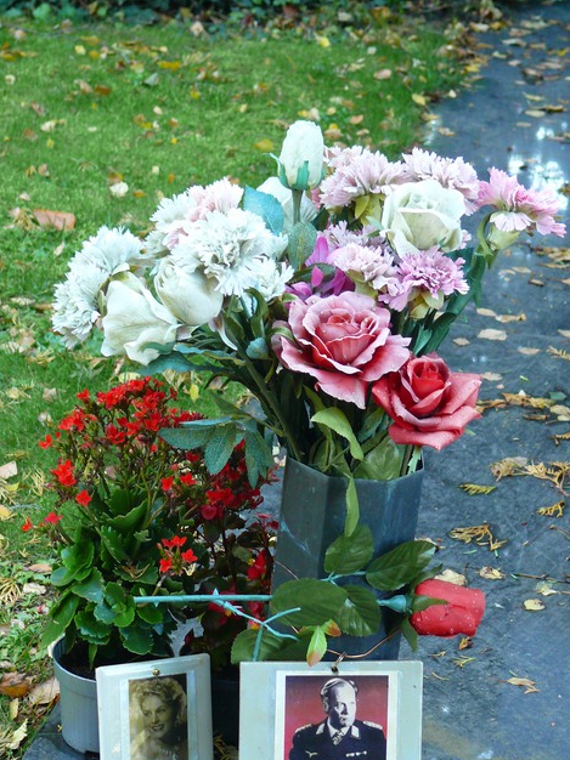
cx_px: 295
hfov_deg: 13.6
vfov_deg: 18.0
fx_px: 2395
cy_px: 450
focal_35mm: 109
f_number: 3.2
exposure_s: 1/20
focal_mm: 19.3
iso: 200
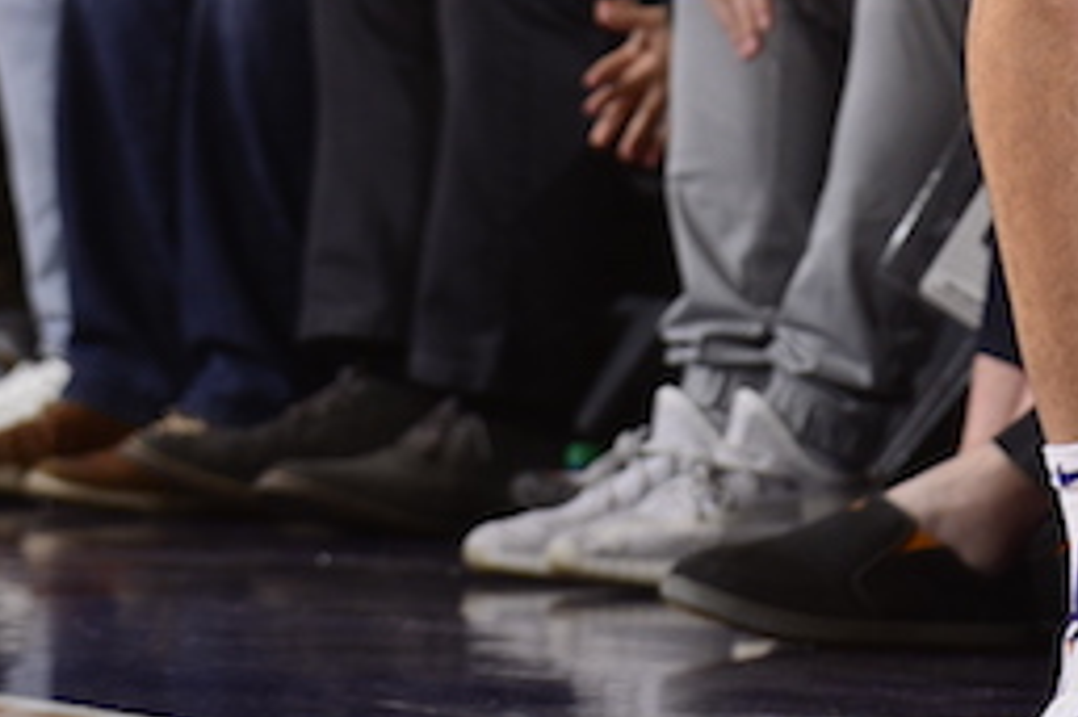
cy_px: -1113
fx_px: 30612
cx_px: 965
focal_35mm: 1023
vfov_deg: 1.3
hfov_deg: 2.0
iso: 250
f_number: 5.6
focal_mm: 175
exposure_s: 1/250
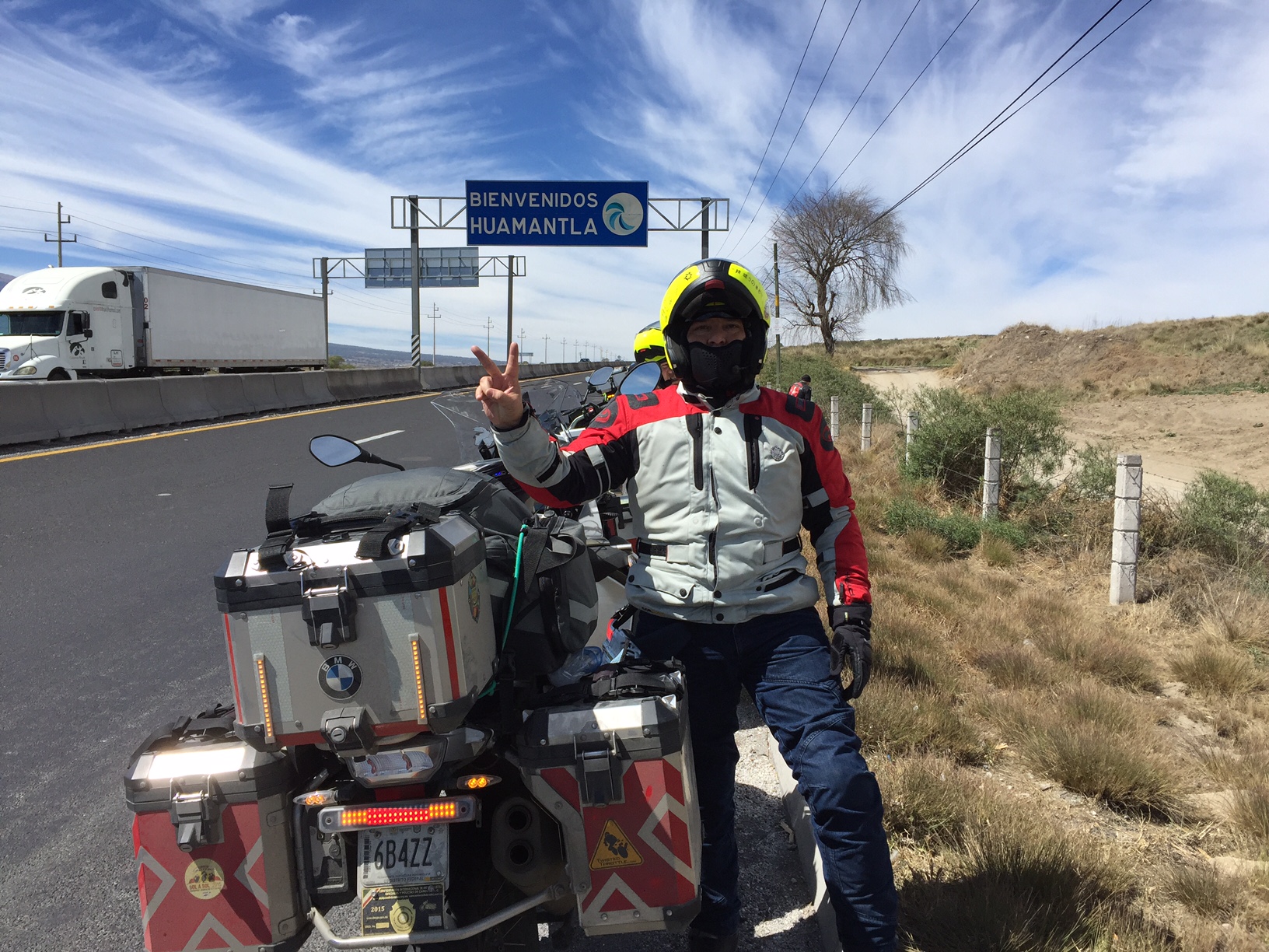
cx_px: 634
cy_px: 476
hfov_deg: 61.7
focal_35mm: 29
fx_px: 1063
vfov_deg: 48.2
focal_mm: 4.15
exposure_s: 1/2639
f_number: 2.2
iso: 32
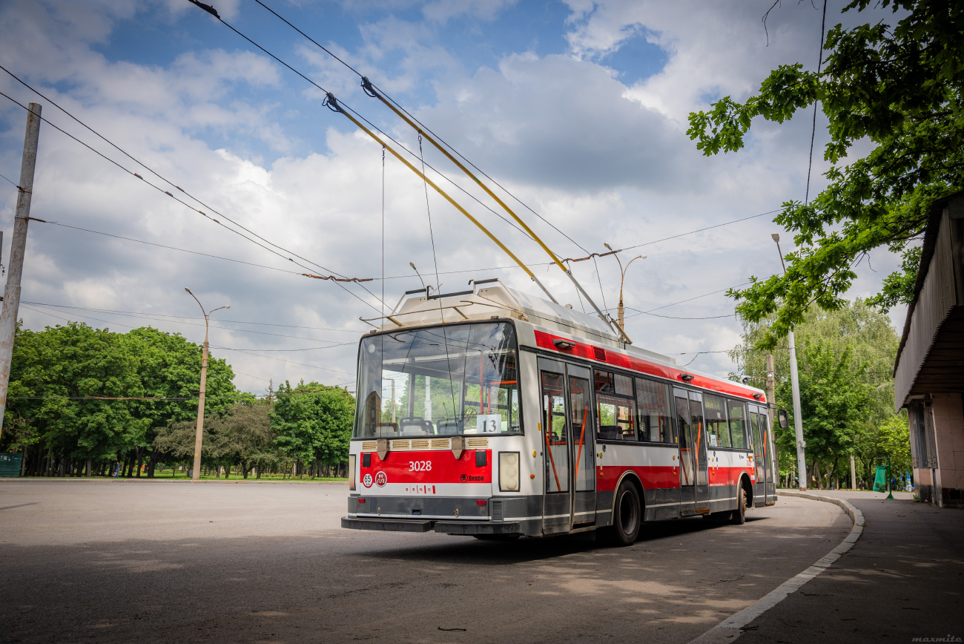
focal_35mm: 32
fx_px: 857
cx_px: 482
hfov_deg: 58.7
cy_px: 322
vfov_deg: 41.2
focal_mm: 32
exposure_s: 1/320
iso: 200
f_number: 7.1
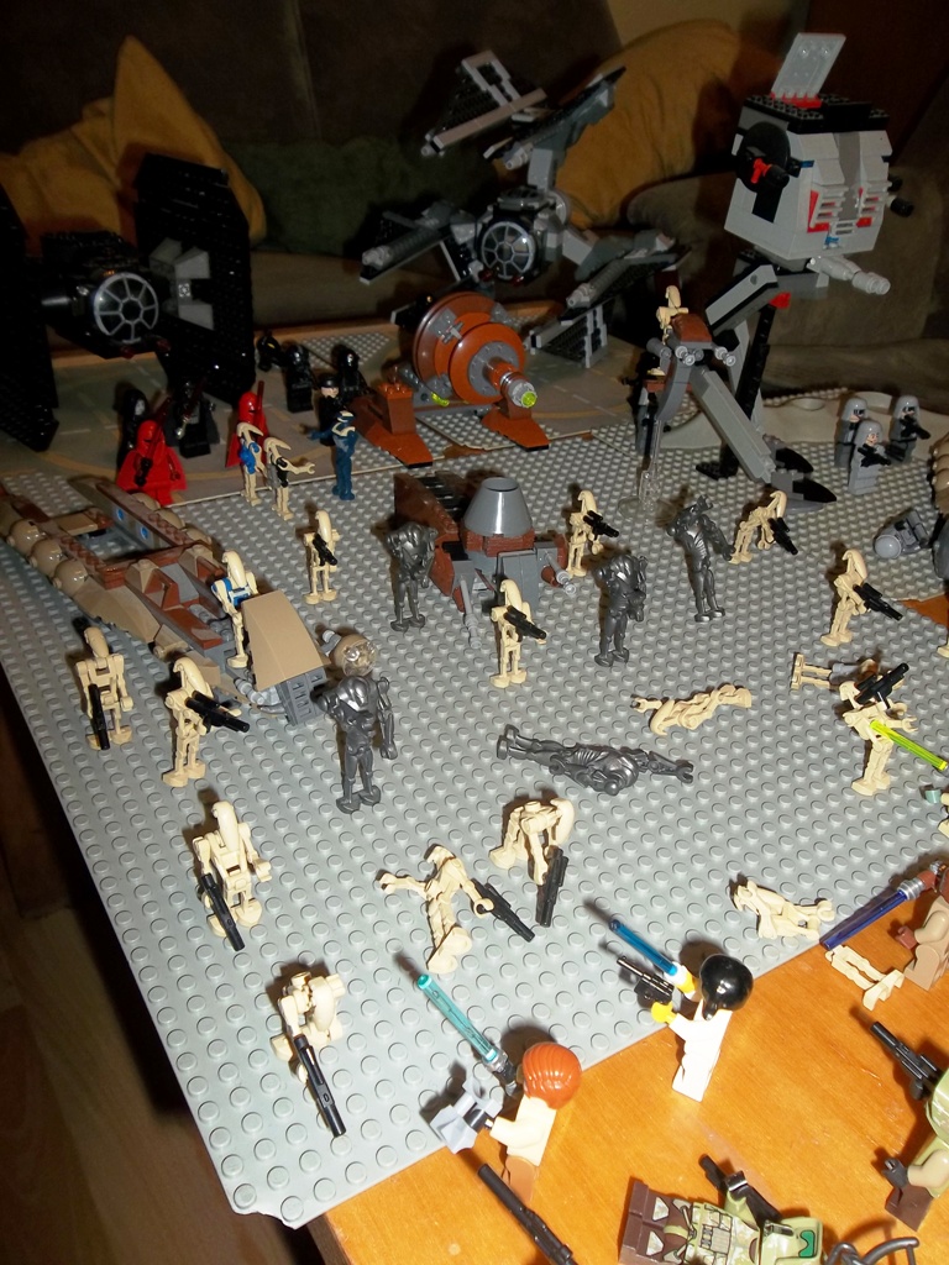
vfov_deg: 65.3
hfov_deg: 51.4
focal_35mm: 27
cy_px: 632
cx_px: 474
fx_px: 987
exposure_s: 1/30
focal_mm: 4.9
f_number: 3.5
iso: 80
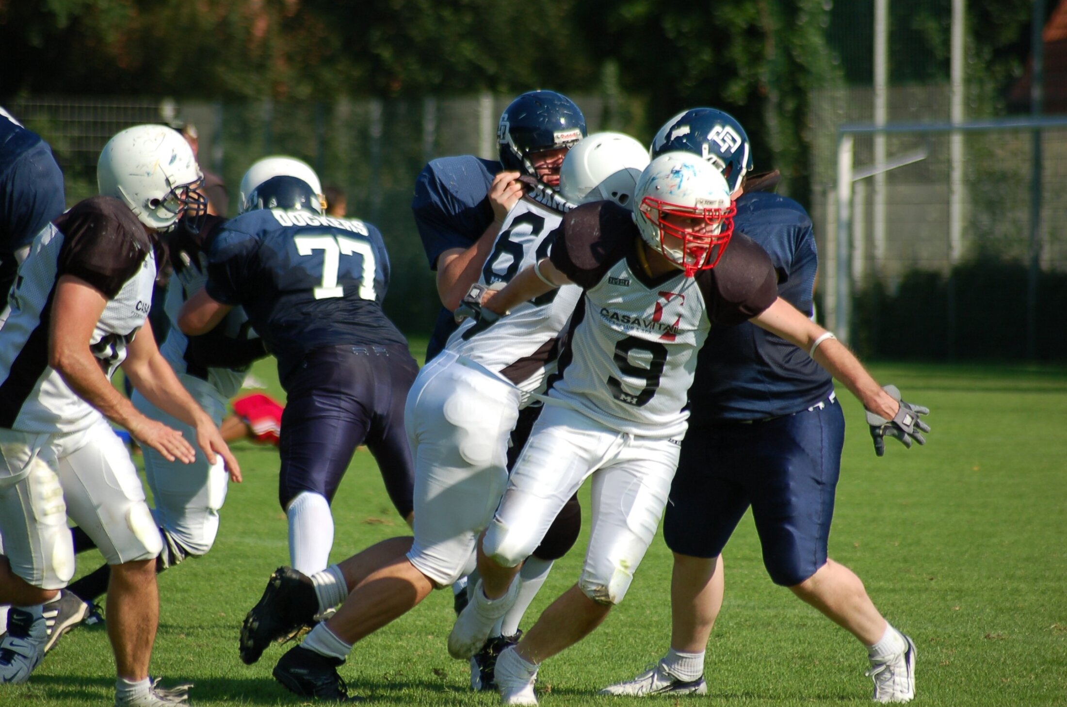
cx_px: 534
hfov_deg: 5.7
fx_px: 10650
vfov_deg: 3.8
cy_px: 354
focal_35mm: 360
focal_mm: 240
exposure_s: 1/1000
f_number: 5.3
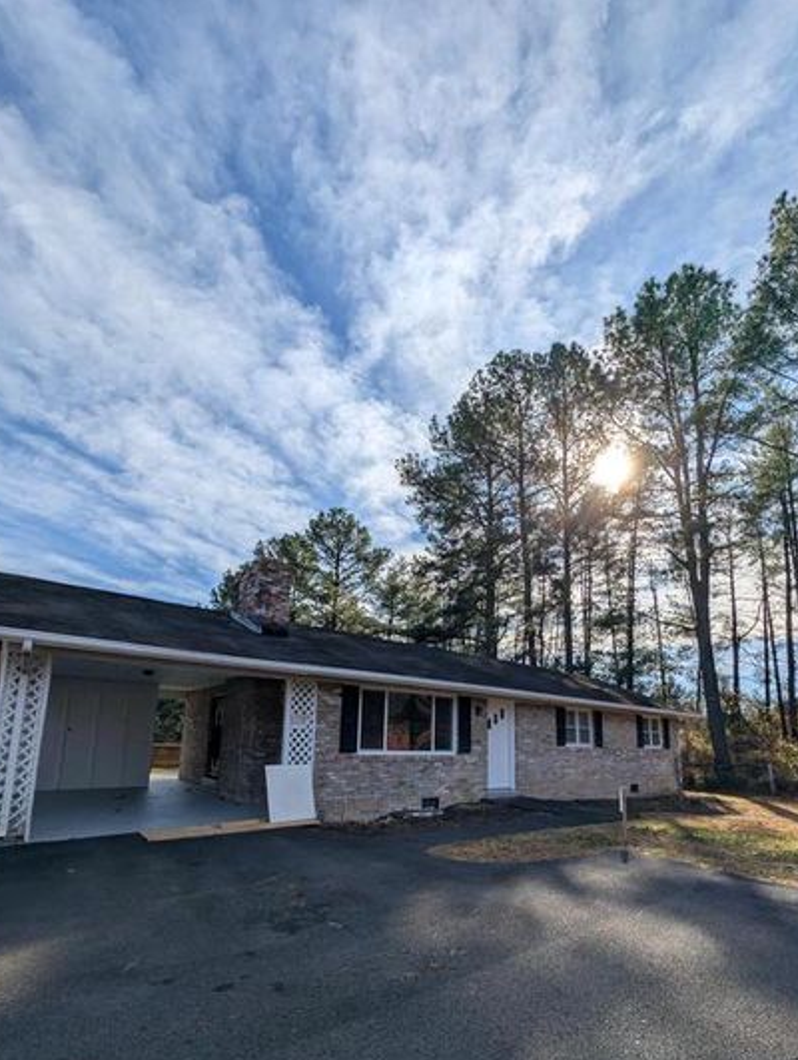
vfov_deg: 96.2
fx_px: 460
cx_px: 407
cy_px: 659
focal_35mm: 15
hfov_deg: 81.9
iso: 46
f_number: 1.7
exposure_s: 1/6135
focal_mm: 2.02
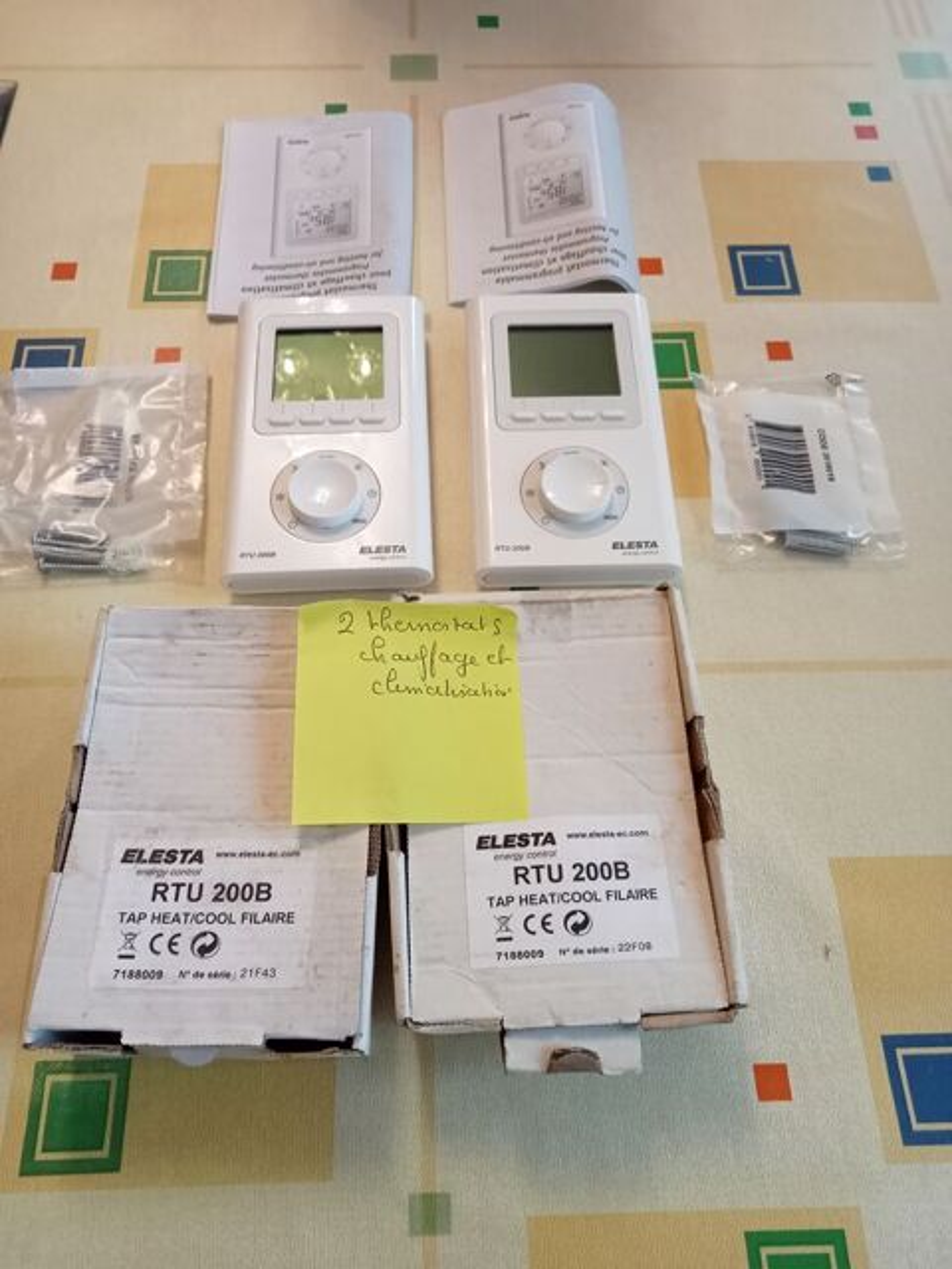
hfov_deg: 49.7
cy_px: 634
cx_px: 476
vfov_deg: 63.4
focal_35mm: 28
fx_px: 1027
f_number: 2.2
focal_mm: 3.46
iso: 1098
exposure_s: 1/33.3
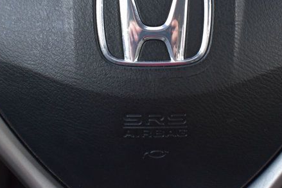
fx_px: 493
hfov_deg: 31.9
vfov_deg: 21.3
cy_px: 44
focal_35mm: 63
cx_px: 155
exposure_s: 1/15
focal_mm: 18
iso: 1250
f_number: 6.3
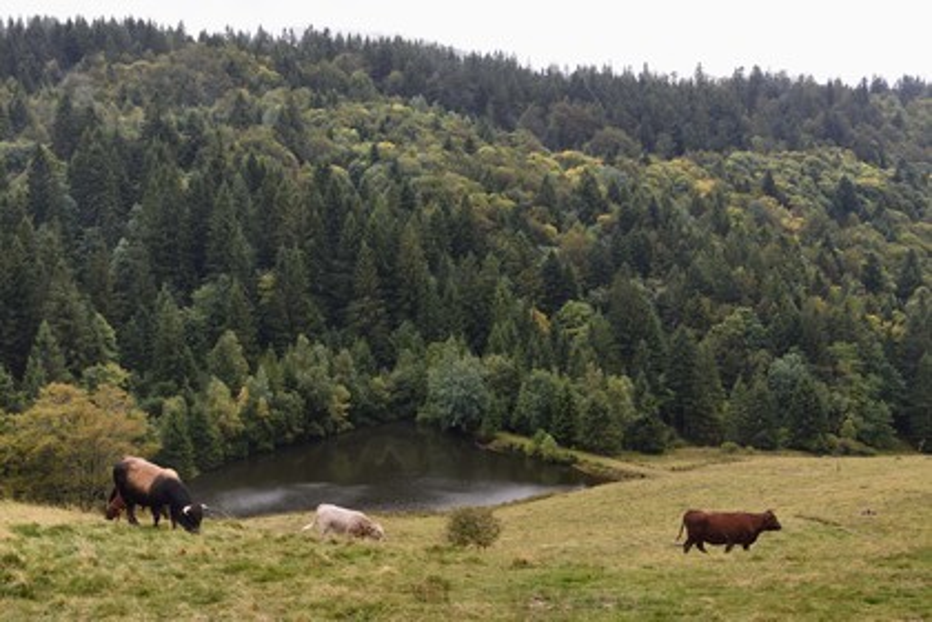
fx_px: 1243
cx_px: 466
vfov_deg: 28.1
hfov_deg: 41.1
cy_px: 311
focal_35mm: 48
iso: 800
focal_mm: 48
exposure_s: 1/200
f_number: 8
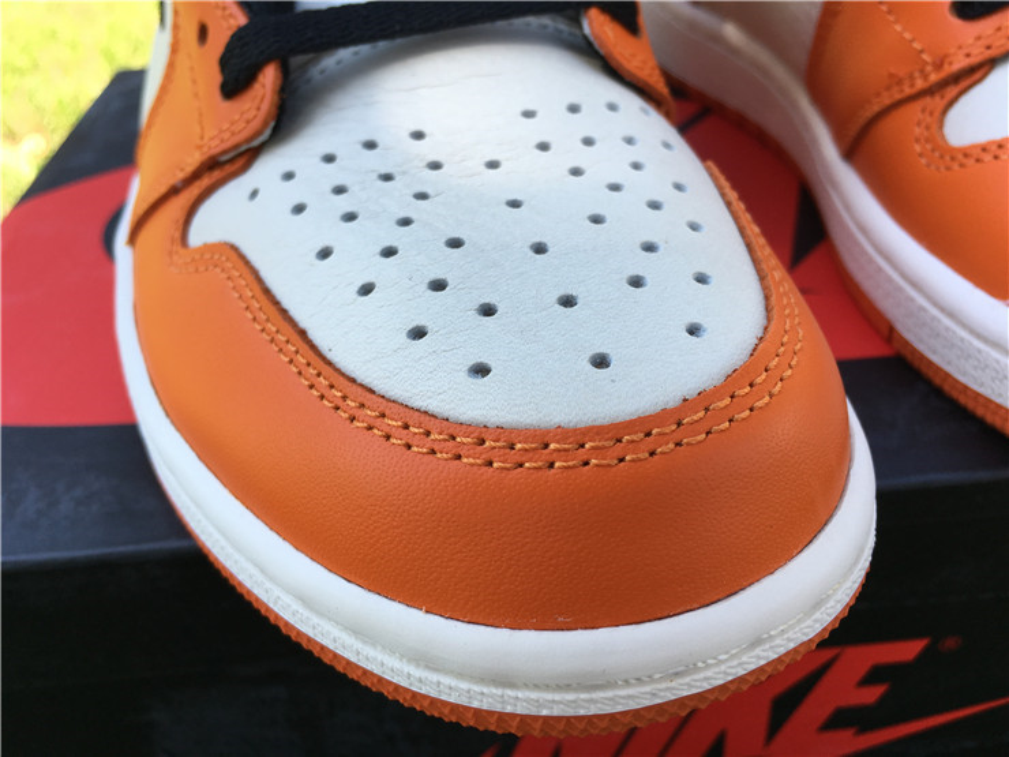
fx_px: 845
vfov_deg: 48.2
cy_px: 378
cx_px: 504
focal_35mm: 29
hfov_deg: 61.7
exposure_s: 1/356
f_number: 2.2
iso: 25
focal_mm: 4.15
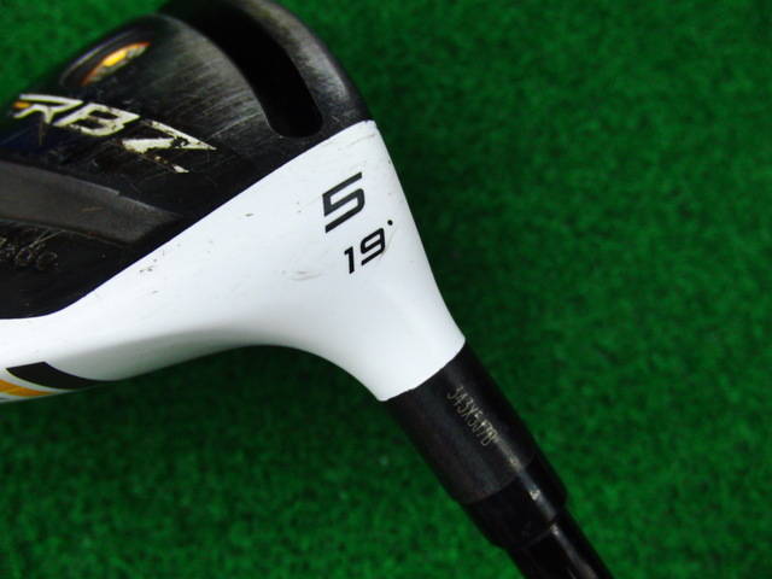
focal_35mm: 37
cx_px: 386
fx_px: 825
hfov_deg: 50.1
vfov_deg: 38.7
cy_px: 290
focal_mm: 6.42
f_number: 3.6
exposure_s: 1/80
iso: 250
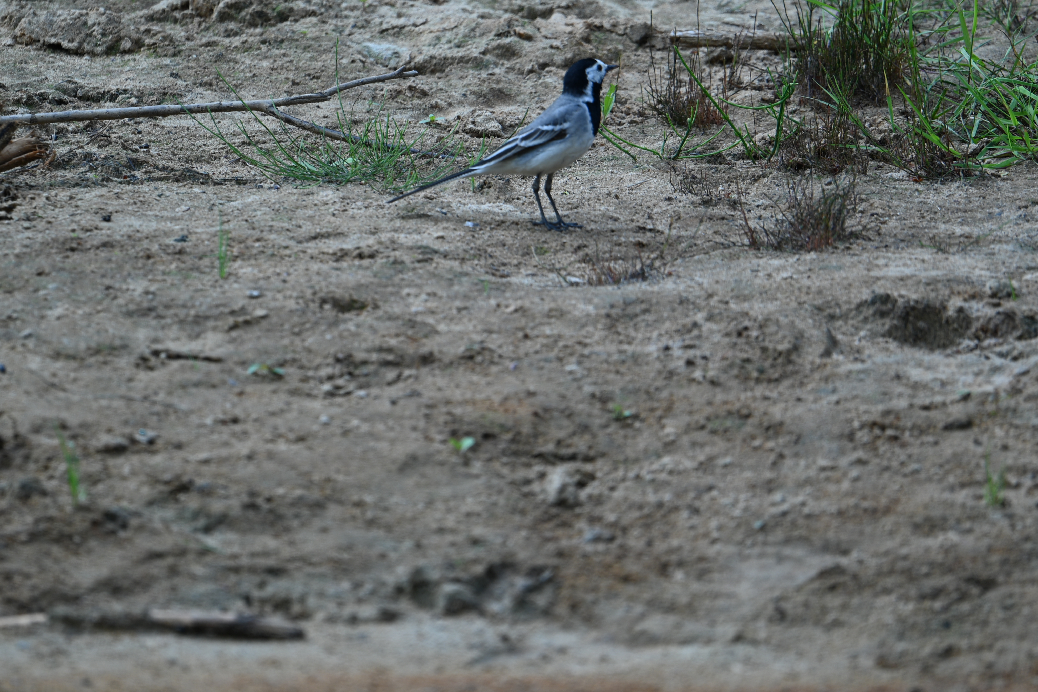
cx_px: 445
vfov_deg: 1.9
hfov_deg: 2.8
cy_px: 280
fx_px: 21249
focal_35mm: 737
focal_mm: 500
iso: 100
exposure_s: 1/125
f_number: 6.7
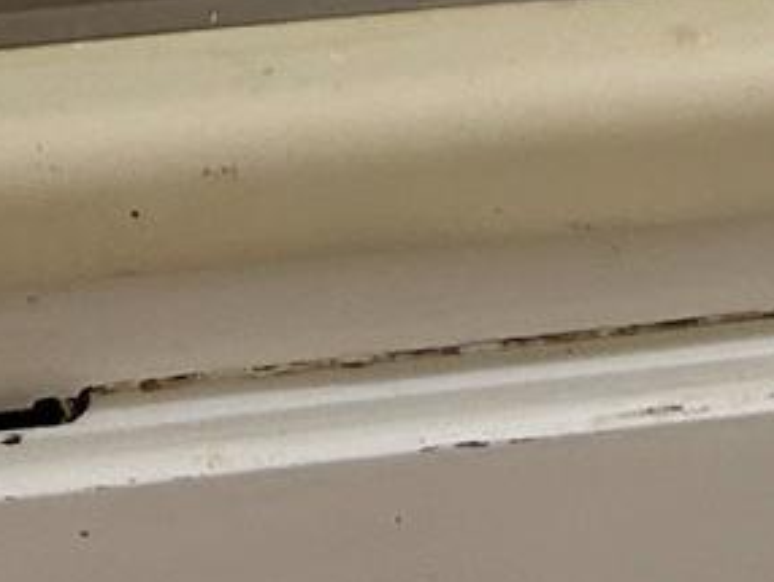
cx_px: 373
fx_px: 4162
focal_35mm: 186
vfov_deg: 6.8
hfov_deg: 10.6
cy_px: -1483
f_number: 1.5
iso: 125
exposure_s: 1/60
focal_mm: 5.7
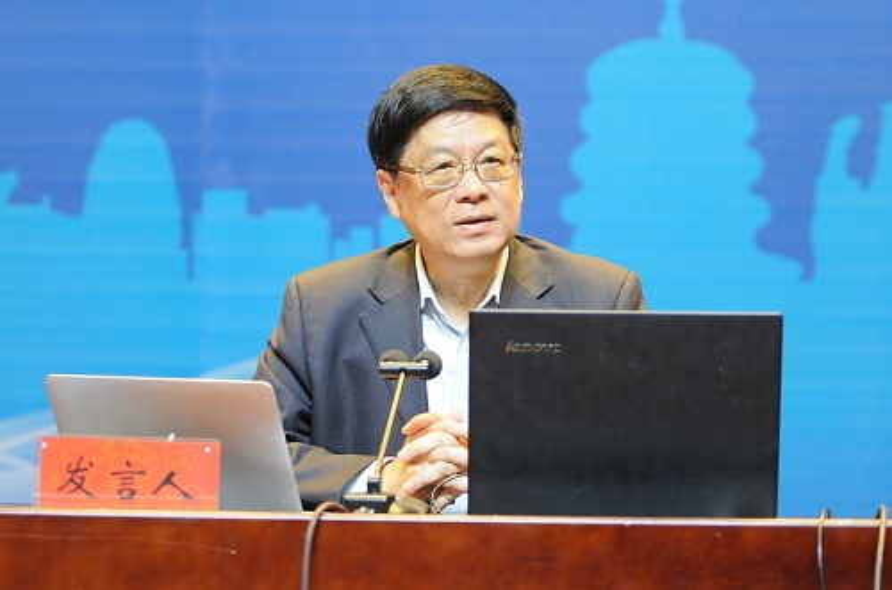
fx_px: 2596
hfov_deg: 19.5
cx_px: 446
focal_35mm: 105
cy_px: 295
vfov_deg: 13.0
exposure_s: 1/50
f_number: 2.8
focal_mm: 70
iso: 500
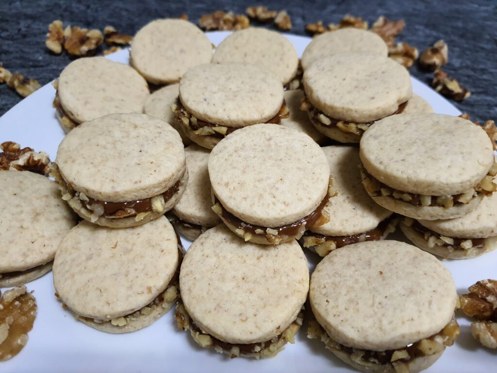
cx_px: 248
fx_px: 373
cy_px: 186
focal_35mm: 26
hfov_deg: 67.3
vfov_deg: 53.1
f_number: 1.5
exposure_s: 1/50
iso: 320
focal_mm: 4.3
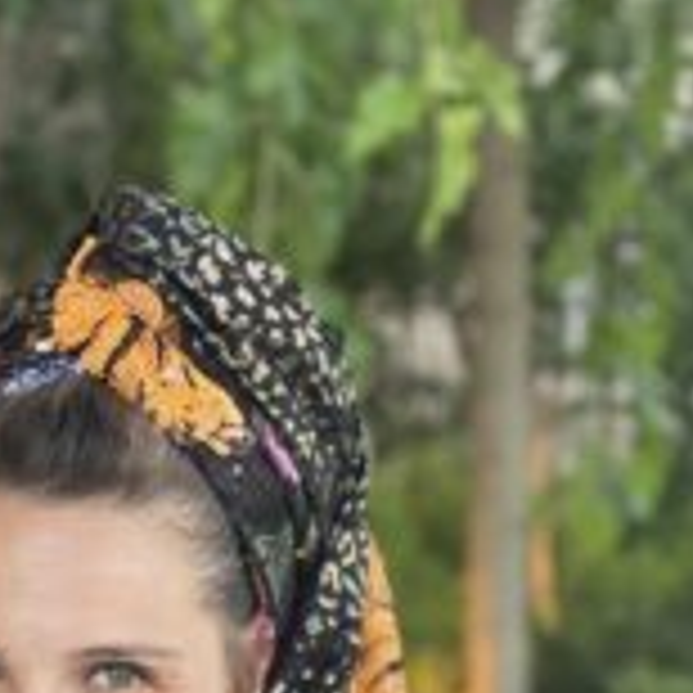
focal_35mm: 119
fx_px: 2695
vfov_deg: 14.3
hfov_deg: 14.6
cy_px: 747
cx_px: 180
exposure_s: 1/100
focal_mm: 6
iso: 50
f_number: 2
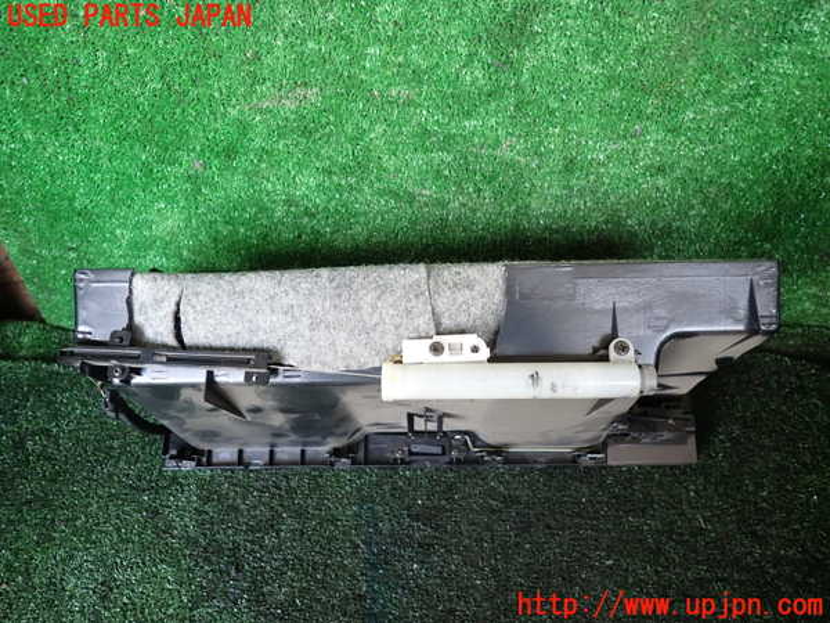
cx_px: 415
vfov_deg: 54.9
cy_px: 312
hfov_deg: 69.4
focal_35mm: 25
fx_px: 599
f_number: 2
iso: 160
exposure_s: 1/60
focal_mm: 4.5
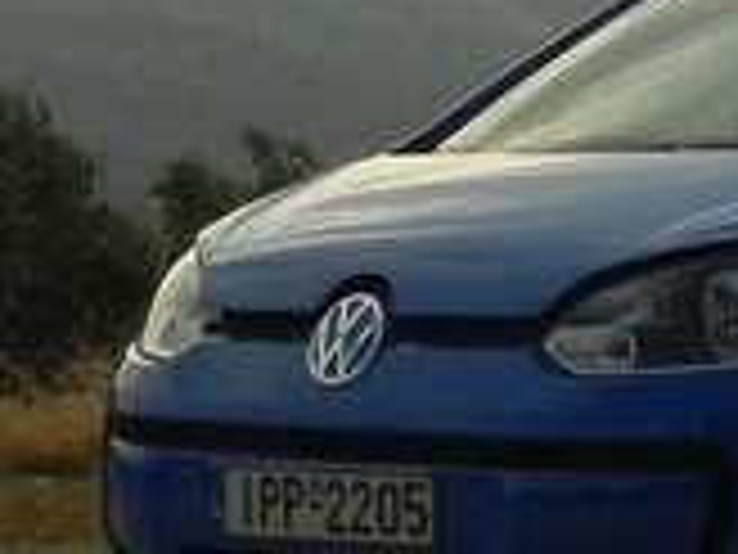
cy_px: -142
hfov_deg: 9.5
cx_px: 513
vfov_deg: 7.1
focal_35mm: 208
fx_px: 4434
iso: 160
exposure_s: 1/640
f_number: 6.3
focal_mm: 8.2
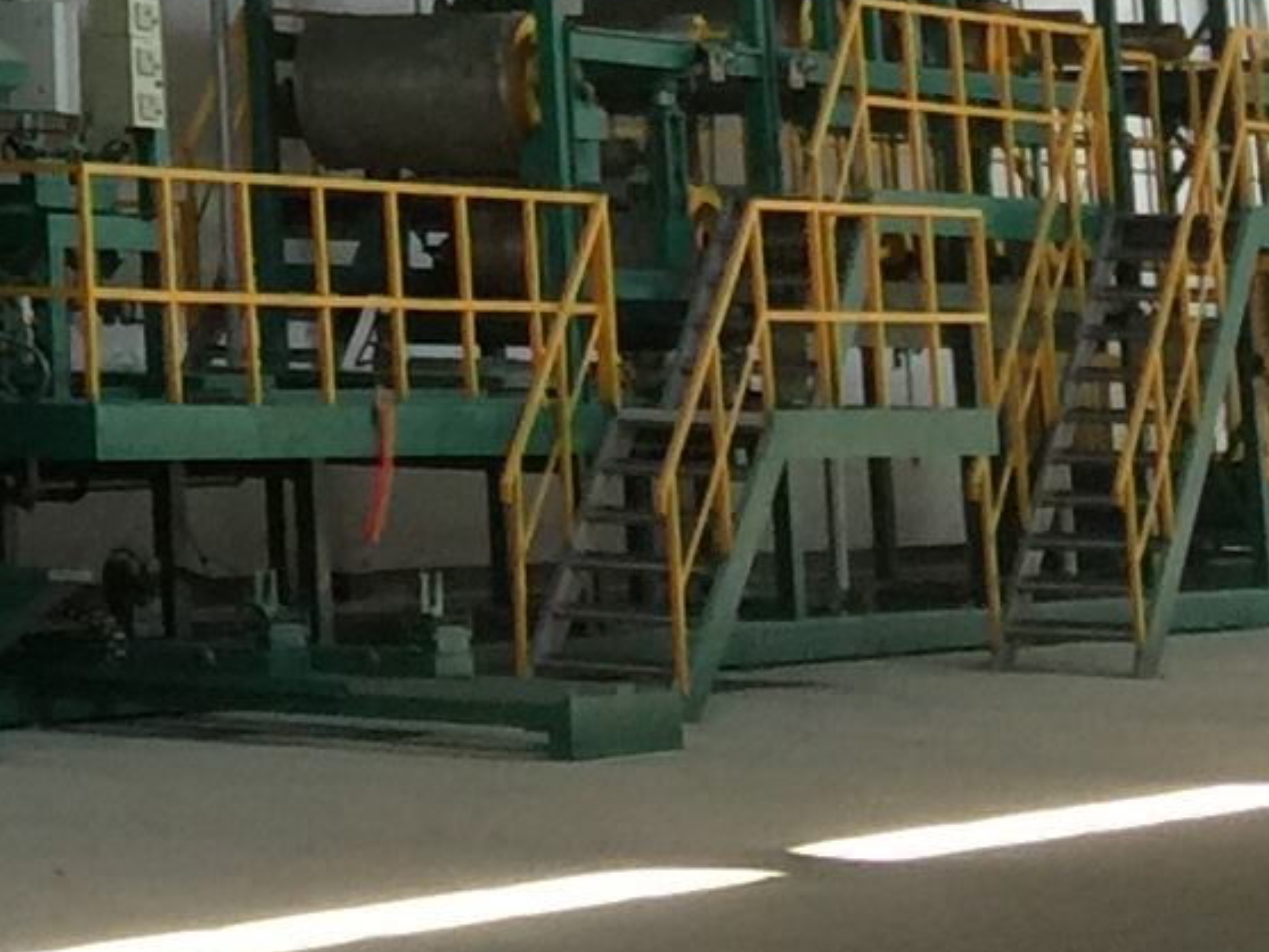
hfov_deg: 10.6
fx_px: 6233
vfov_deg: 8.2
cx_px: -1369
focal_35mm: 170
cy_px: -1182
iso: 32
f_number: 2.2
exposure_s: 1/30
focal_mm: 4.15
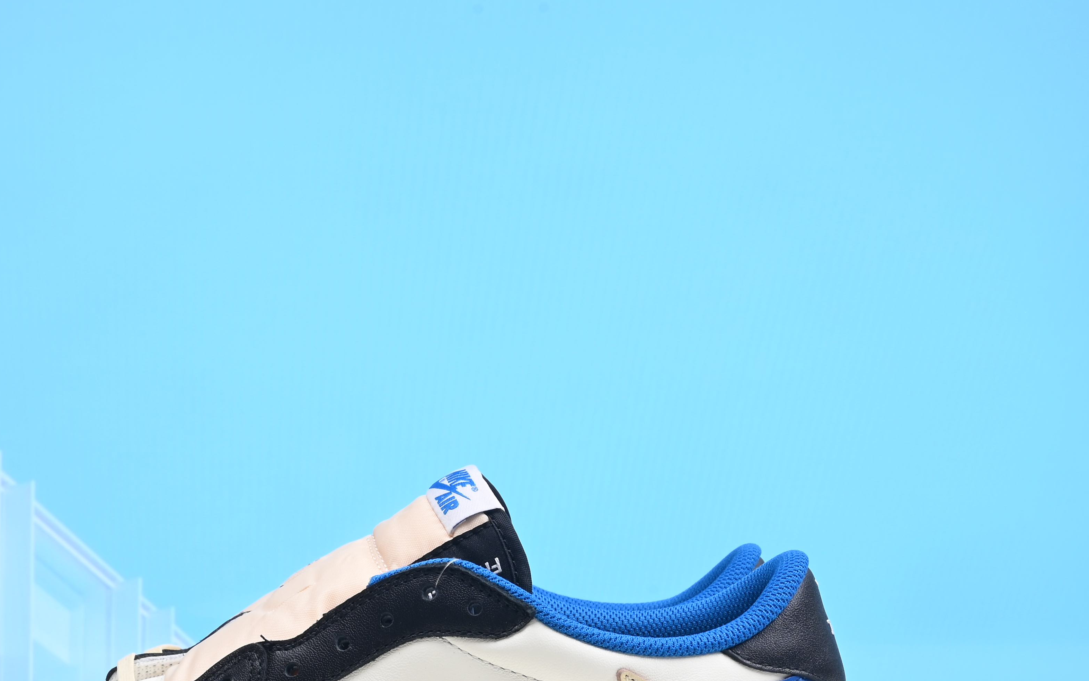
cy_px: 333
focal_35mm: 80
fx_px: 2374
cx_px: 400
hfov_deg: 25.7
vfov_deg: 16.3
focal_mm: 41
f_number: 16
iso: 100
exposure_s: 1/2
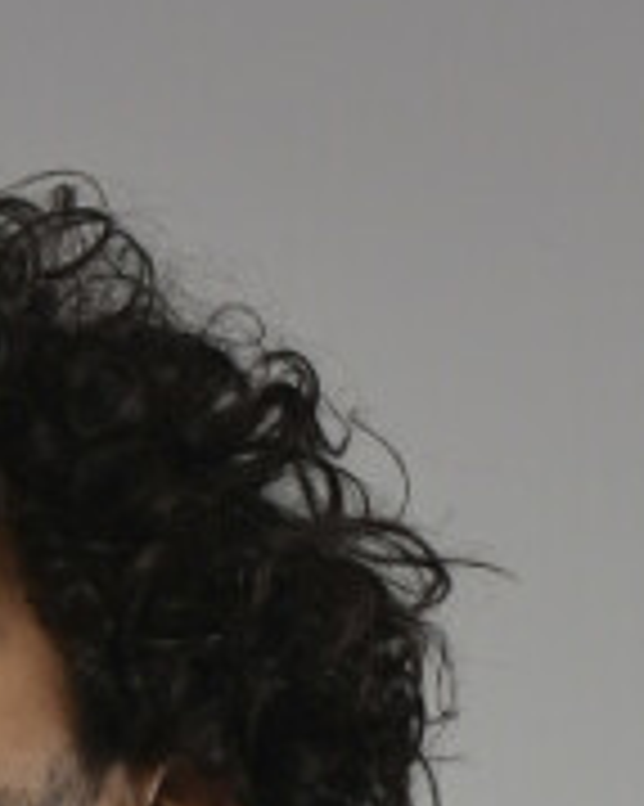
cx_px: 99
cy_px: 2080
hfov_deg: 4.0
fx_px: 9323
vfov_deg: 4.8
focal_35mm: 391
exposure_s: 1/125
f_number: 6.3
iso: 400
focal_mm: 62
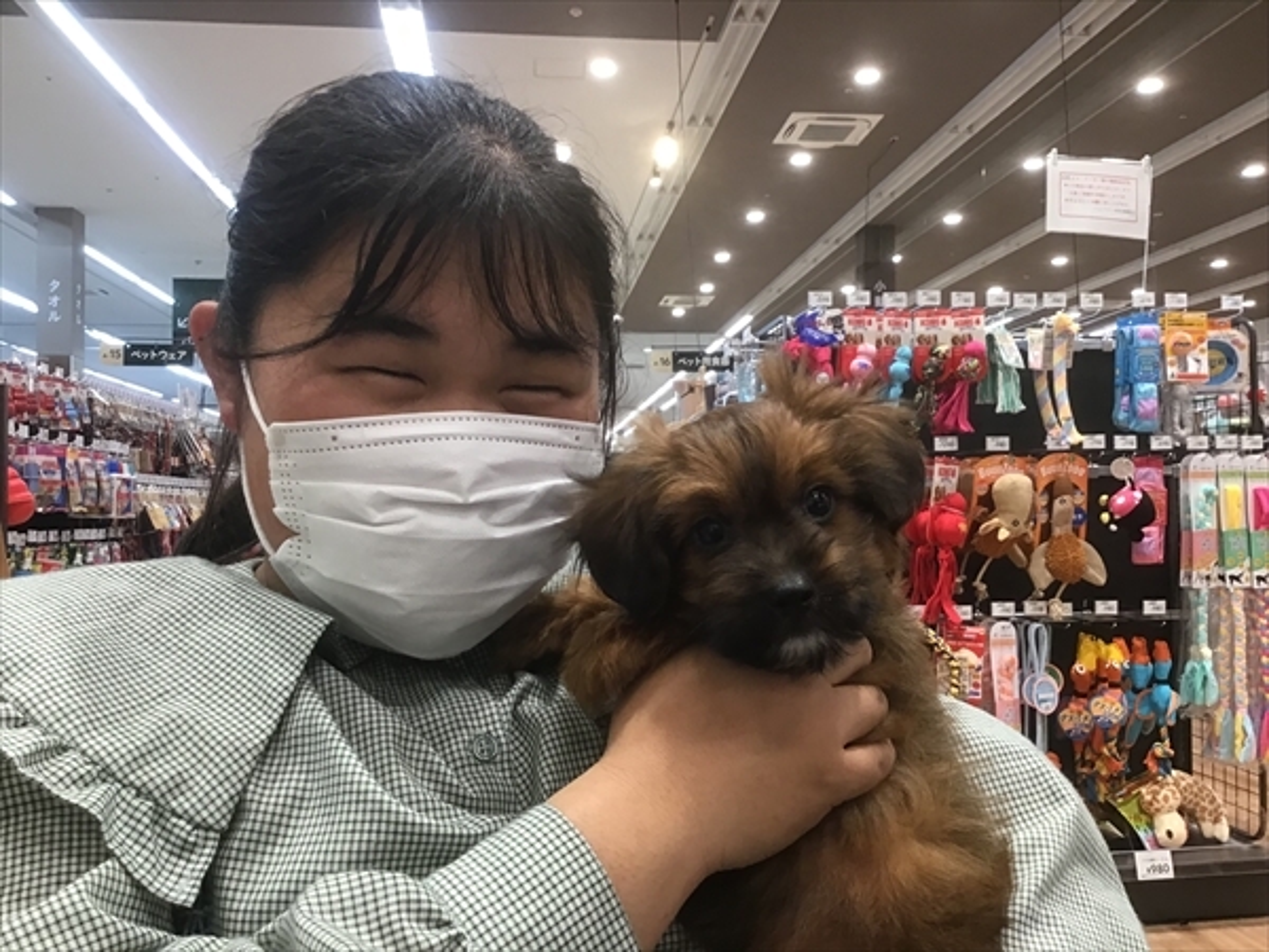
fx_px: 1136
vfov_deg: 45.4
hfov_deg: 58.4
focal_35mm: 31
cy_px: 476
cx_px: 634
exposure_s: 1/30
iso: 64
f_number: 2.4
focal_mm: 3.3
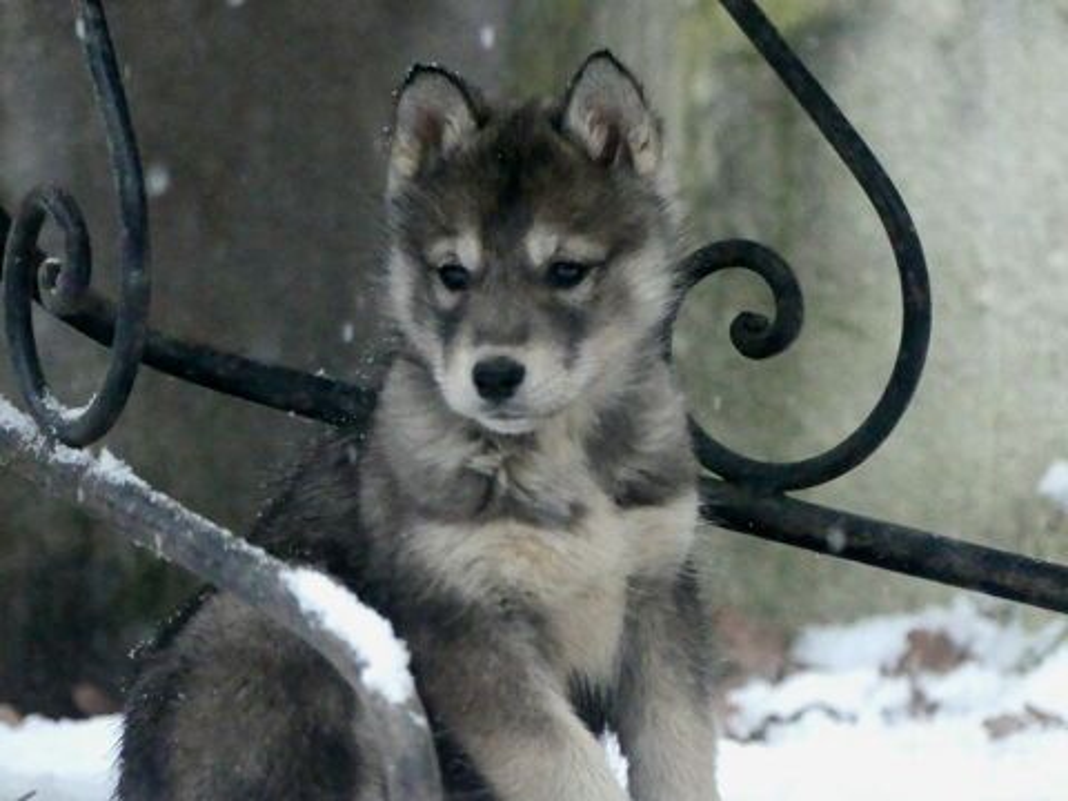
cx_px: 534
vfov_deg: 3.7
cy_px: 400
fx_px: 12341
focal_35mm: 400
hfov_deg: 5.0
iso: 3200
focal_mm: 71.9
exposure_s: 1/250
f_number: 2.8
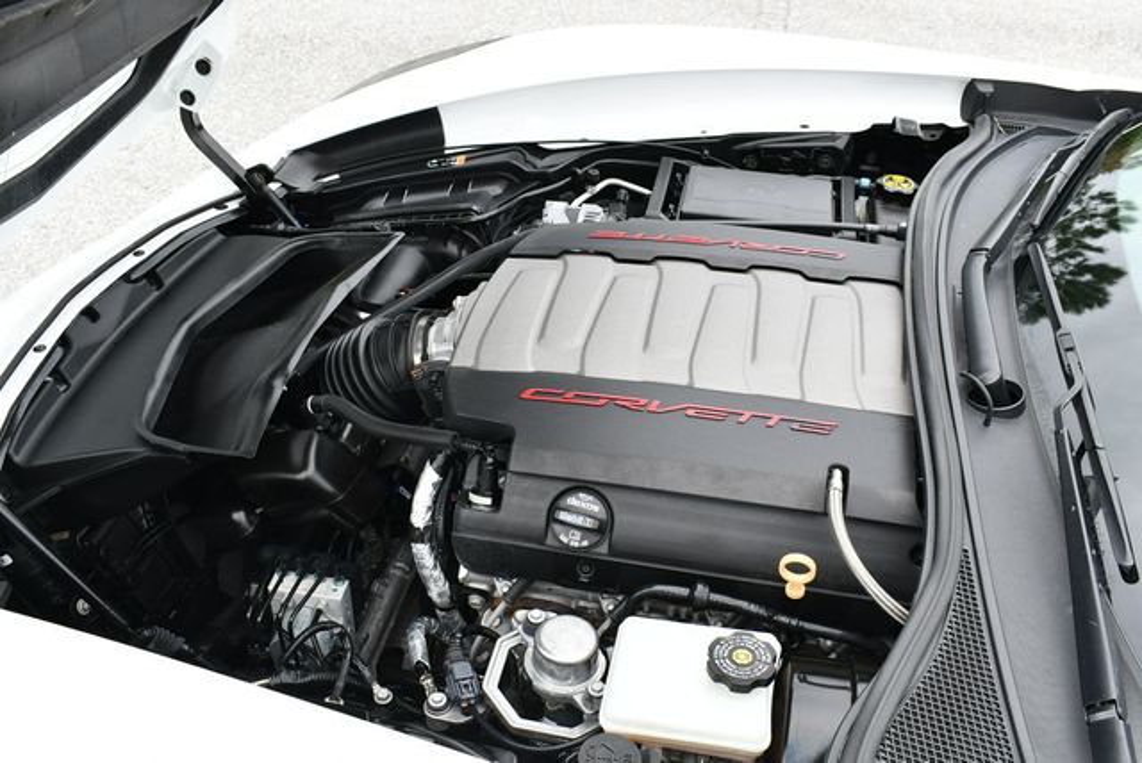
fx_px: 1143
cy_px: 382
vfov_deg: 36.9
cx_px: 571
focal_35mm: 36
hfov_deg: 53.1
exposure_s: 1/250
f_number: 5.6
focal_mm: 18
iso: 320
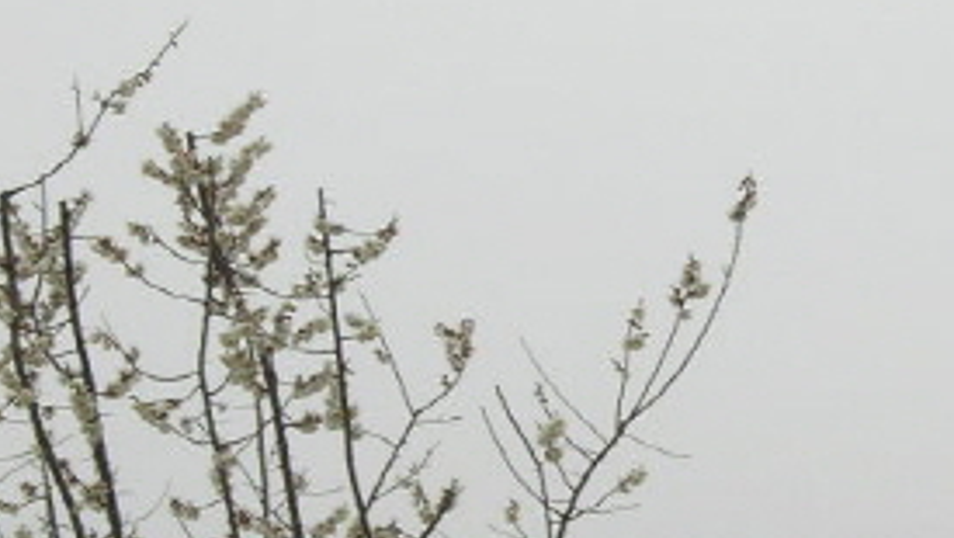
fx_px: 5770
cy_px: 410
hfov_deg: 9.4
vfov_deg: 5.3
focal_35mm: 228
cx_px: 857
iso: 64
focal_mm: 14.9
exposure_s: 1/404
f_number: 6.3
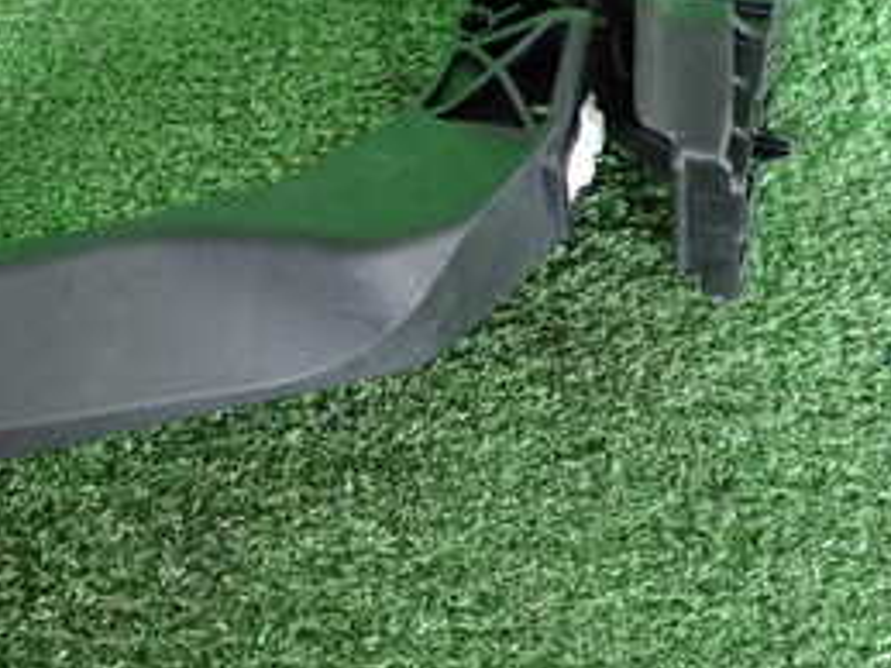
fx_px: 1492
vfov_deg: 25.0
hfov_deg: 33.2
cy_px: 186
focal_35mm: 58
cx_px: 368
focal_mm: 4.5
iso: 640
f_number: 2
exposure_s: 1/30
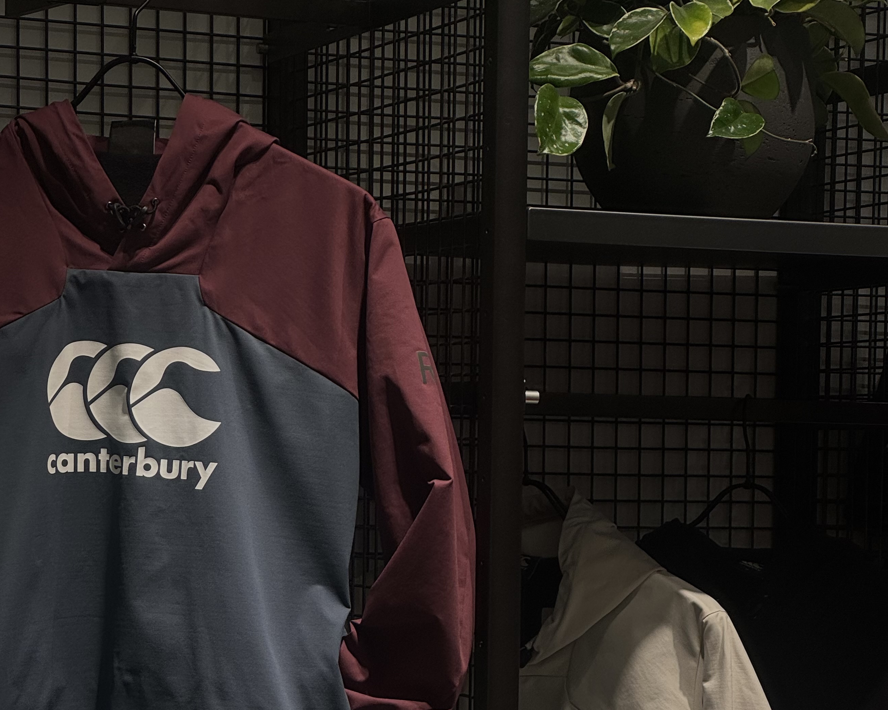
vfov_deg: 13.2
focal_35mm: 116
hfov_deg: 16.6
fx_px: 3049
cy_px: 625
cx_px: 430
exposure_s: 1/120
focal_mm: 9
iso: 40
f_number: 2.8
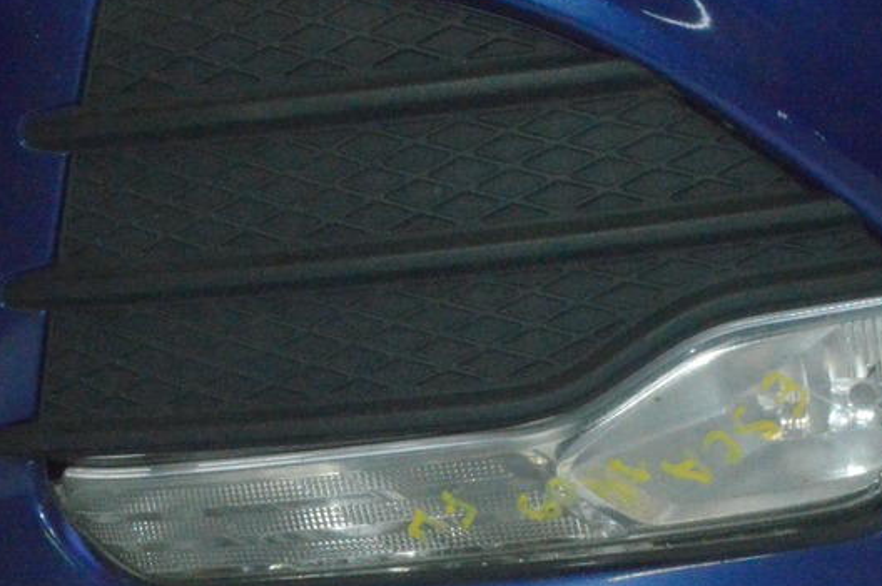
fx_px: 1567
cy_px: 318
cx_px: 479
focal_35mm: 64
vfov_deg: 21.2
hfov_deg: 31.4
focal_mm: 22
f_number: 25
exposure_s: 1/40
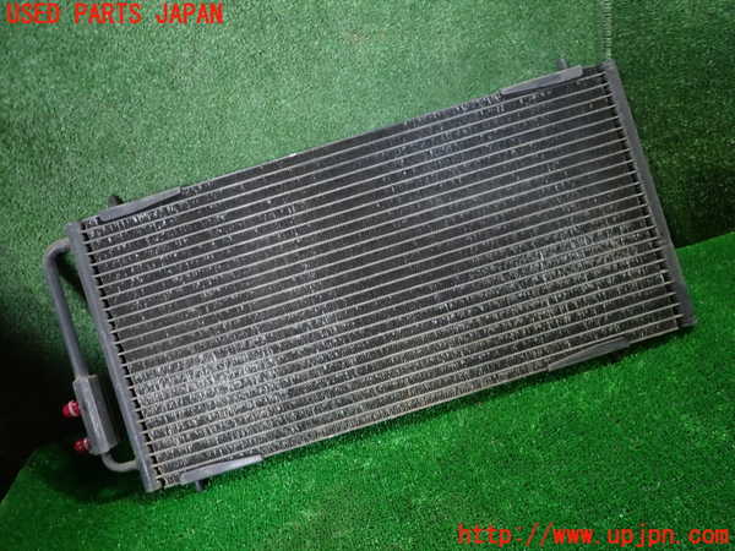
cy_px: 276
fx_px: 531
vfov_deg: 54.9
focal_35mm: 25
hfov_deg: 69.4
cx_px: 368
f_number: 2
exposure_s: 1/40
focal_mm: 4.5
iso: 200
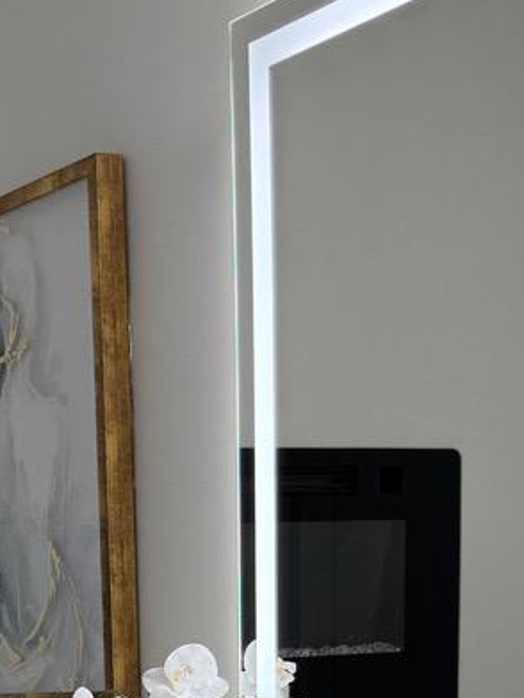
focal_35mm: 94
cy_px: 976
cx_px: -162
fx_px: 1897
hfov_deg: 15.0
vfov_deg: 18.9
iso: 64
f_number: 1.78
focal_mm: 6.76
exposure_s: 1/120
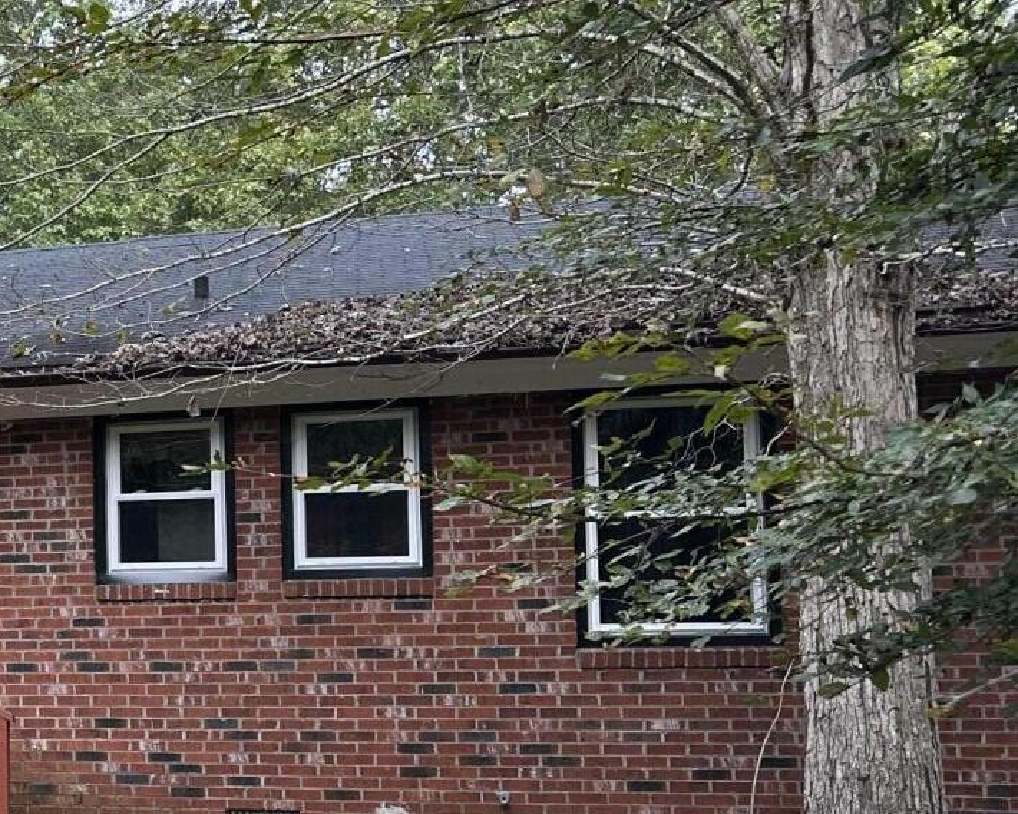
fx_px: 1989
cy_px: 596
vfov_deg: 23.0
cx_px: -389
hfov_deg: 24.2
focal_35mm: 66
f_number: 1.78
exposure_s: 1/555
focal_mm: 6.86
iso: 80
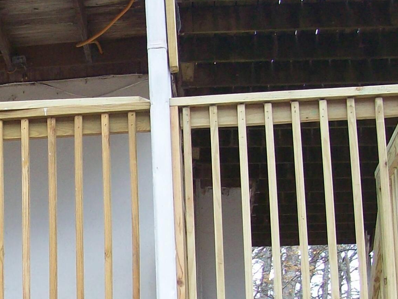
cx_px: -9
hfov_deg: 20.2
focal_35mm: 94
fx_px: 1081
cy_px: 270
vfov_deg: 15.5
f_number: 2.7
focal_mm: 6
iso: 80
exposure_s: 1/99.5
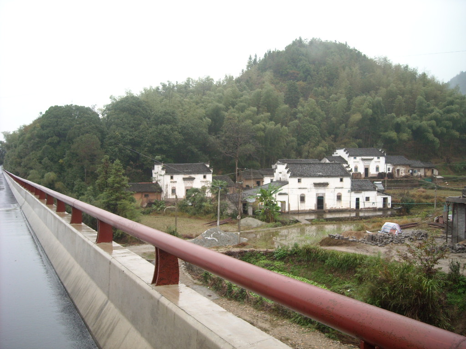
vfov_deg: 40.7
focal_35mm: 35
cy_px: 174
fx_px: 471
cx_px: 233
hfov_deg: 52.6
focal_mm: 5.7
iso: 77
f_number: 2.8
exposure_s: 1/60
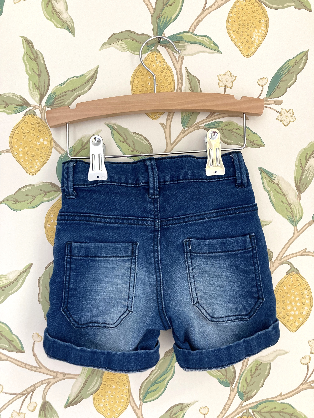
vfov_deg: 63.4
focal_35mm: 28
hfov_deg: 49.7
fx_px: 339
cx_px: 157
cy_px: 209
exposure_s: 1/60
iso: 160
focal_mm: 3.99
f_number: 1.8
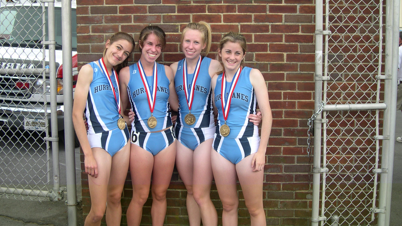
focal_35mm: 42
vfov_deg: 28.3
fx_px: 448
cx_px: 199
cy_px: 98
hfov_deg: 48.4
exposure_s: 1/268
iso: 100
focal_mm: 8
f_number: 2.8
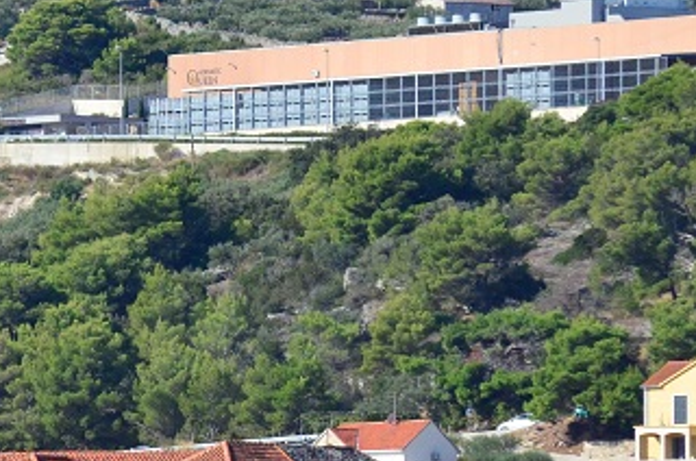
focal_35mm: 727
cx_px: -385
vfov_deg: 1.9
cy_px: 361
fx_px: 14019
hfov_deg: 2.8
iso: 1600
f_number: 5.6
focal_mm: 155
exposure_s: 1/8000
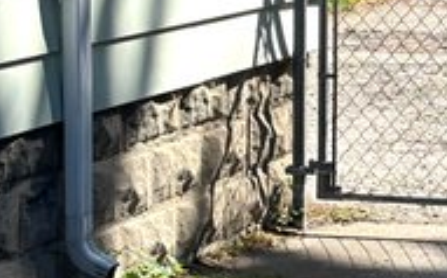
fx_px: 2215
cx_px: 600
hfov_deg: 11.2
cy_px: -67
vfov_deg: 7.1
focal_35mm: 182
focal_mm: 5.96
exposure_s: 1/1949
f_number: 1.6
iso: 32
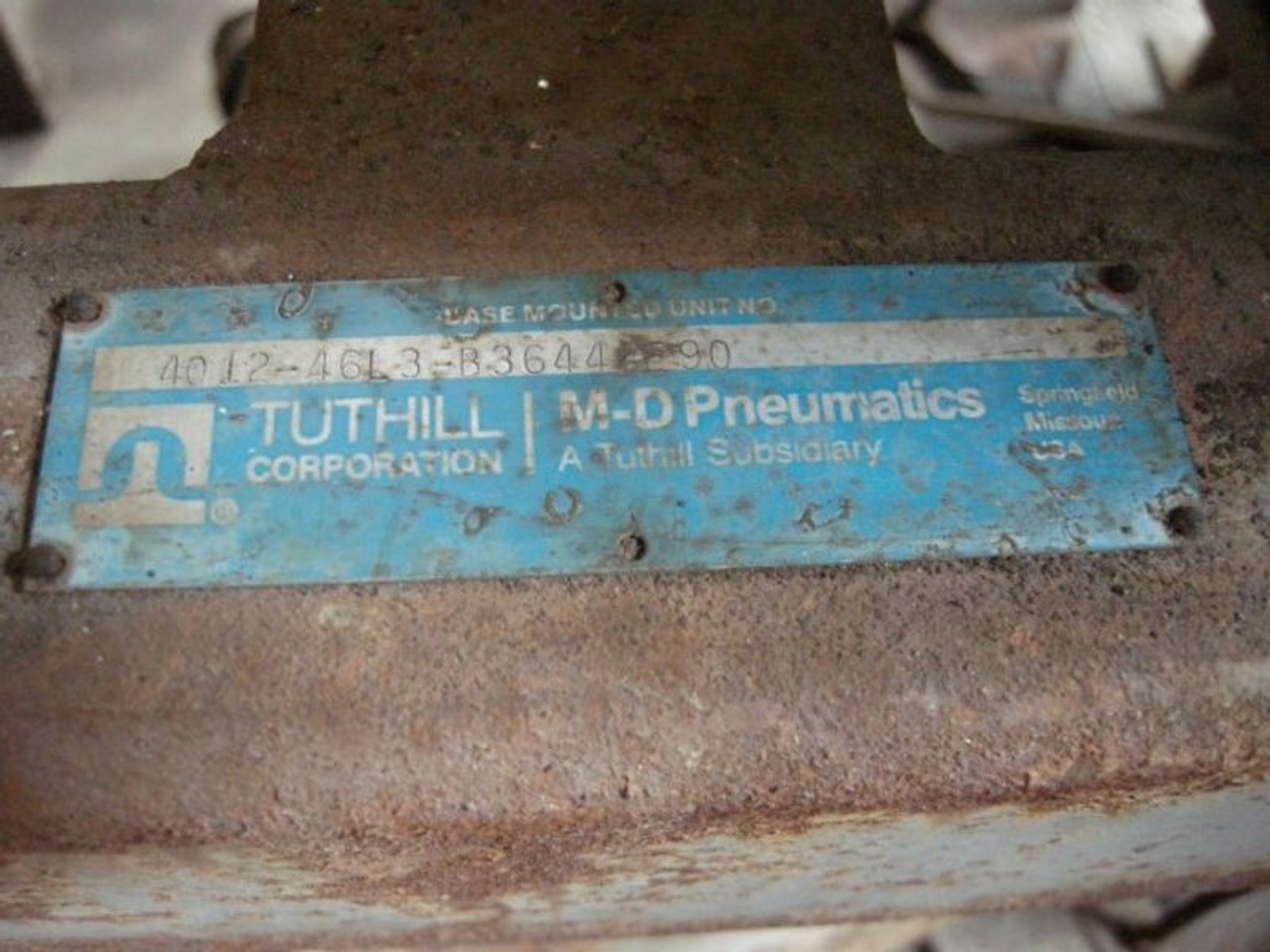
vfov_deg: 40.7
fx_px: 1284
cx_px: 635
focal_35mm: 35
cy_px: 476
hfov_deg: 52.6
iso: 800
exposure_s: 1/3.6
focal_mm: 7.5
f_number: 2.7
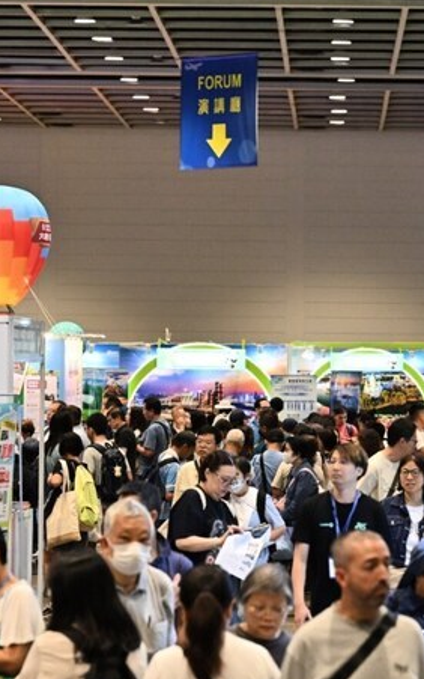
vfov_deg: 10.9
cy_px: 400
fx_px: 3567
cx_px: 306
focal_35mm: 193
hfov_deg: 6.8
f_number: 4.5
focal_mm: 95
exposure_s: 1/125
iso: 1250
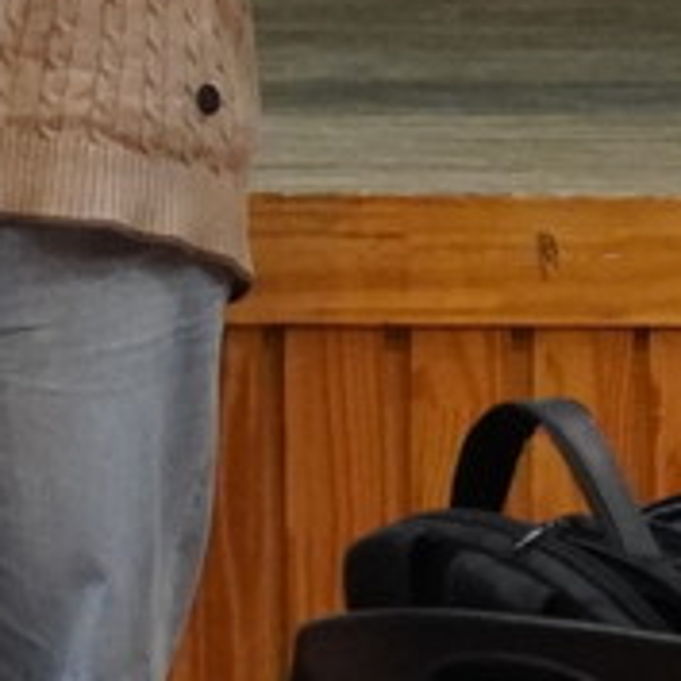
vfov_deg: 2.3
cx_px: -1243
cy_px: -294
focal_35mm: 767
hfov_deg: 2.3
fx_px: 17073
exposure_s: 1/100
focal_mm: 83
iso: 3200
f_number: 5.6
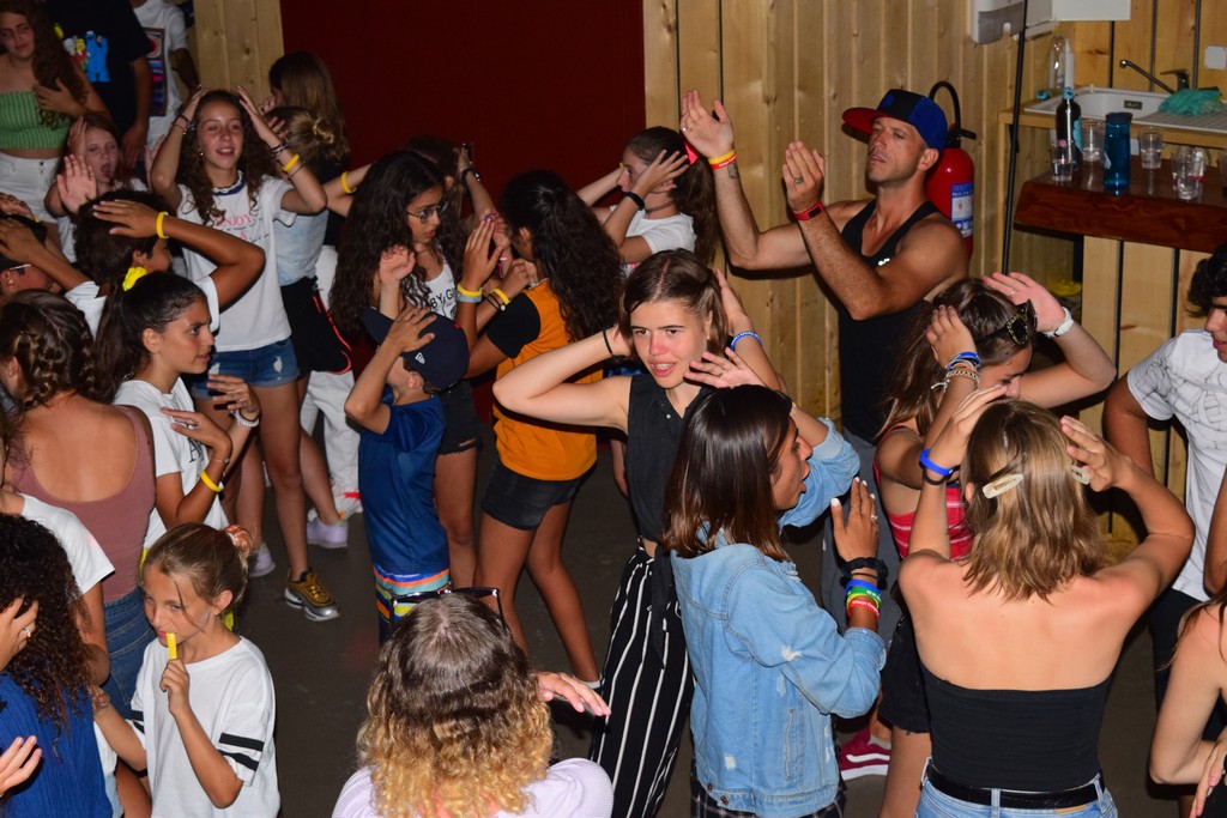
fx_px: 2454
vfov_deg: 18.9
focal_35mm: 72
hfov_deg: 28.1
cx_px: 614
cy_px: 409
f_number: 5.3
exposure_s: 1/200
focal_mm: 48
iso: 1600
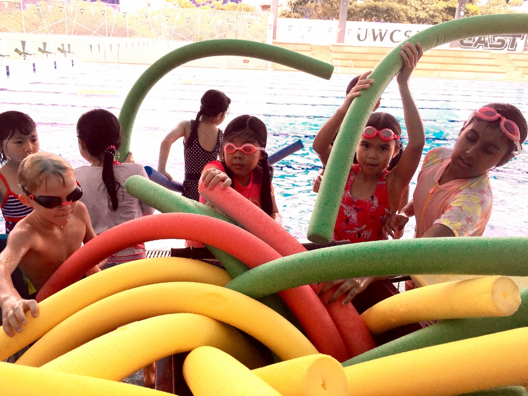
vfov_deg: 48.2
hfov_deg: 61.7
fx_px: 442
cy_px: 198
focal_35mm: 29
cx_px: 264
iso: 32
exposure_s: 1/412
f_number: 2.2
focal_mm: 4.15
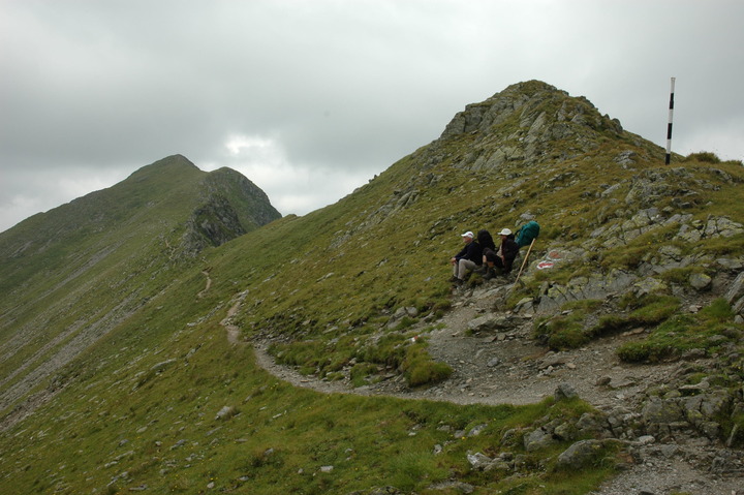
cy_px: 248
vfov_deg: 39.9
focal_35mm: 33
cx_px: 372
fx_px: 682
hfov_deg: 57.3
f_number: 11
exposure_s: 1/200
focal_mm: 22
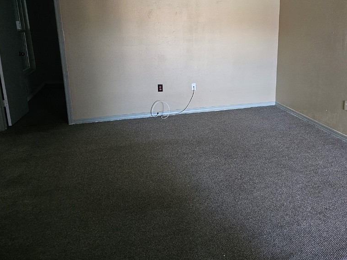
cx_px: 231
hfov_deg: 57.1
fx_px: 311
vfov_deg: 45.0
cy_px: 94
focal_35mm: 31
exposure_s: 1/60
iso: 800
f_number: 1.7
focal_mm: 6.3
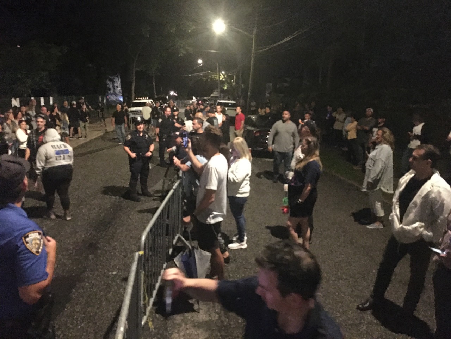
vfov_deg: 48.2
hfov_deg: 61.7
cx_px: 226
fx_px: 378
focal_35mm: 29
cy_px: 170
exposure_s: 1/4
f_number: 2.2
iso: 320
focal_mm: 4.15
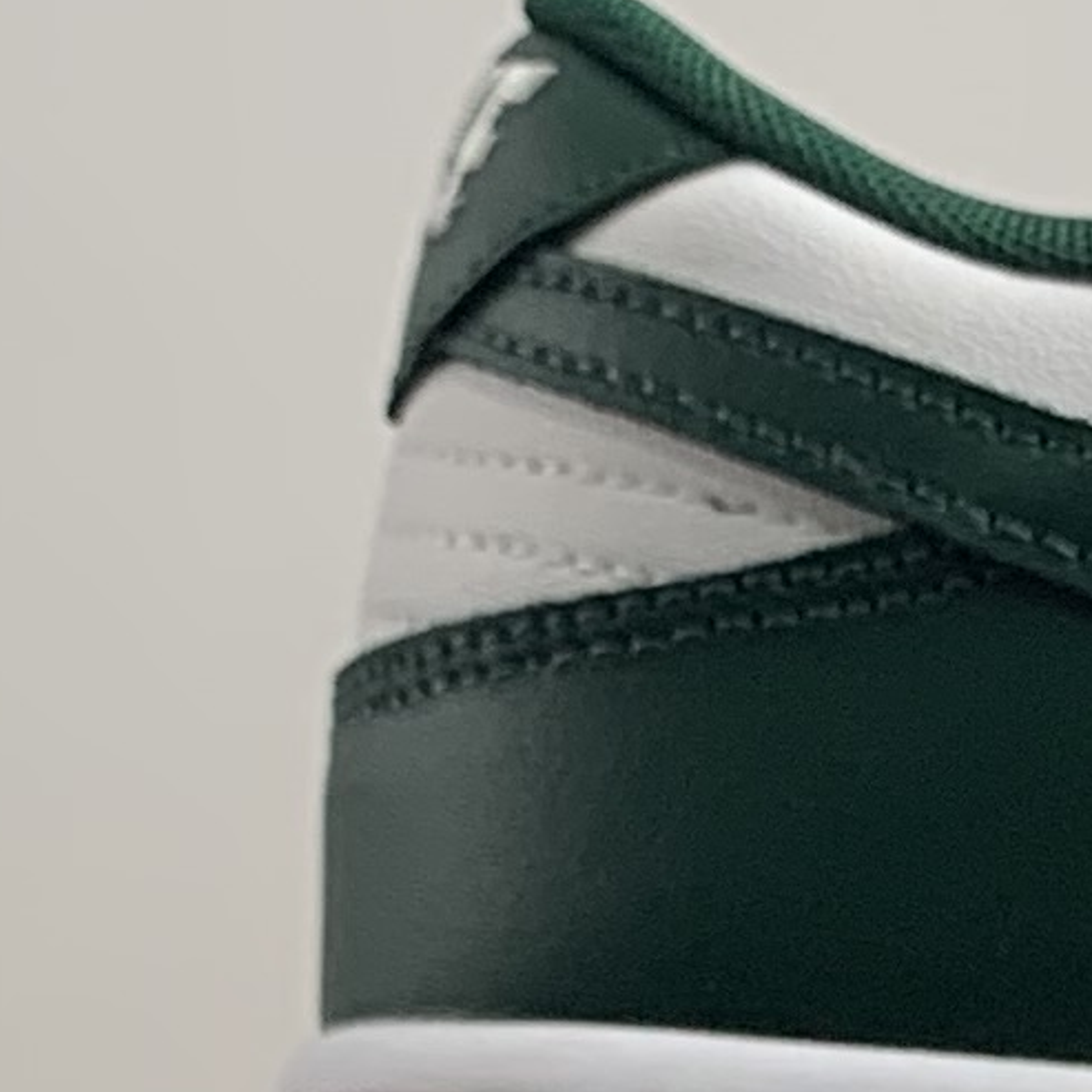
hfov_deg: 8.6
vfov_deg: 9.0
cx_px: 2465
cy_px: 1858
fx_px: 6710
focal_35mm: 188
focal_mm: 4.25
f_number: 1.8
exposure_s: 1/121
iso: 40
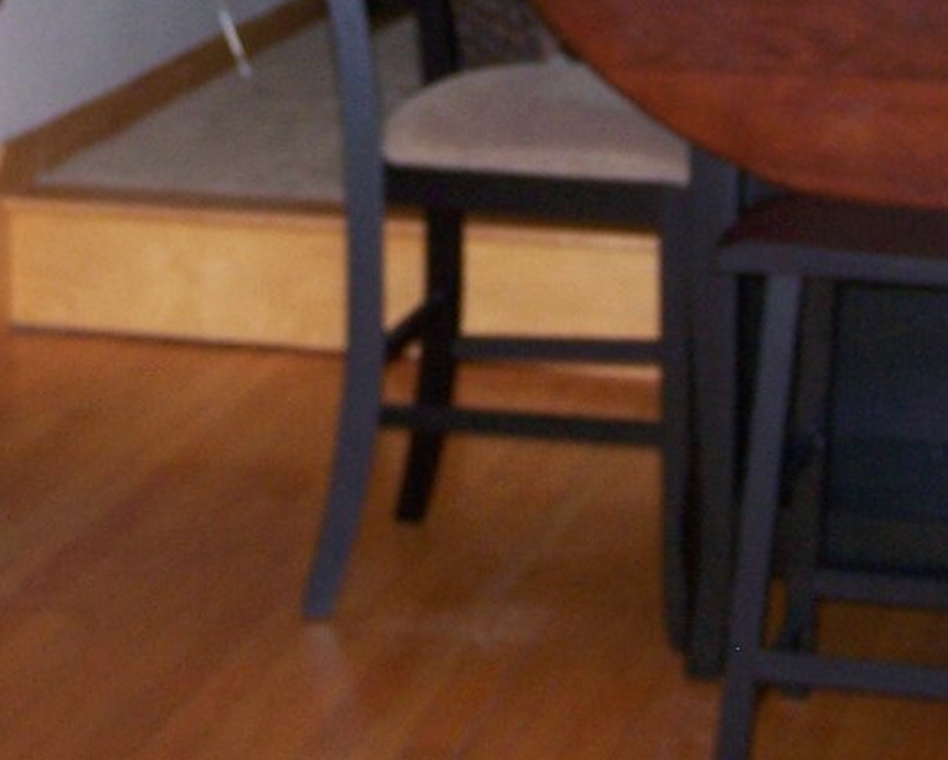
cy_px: -153
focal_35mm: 115
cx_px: 386
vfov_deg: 13.1
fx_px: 3229
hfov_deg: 16.7
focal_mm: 6.3
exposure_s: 1/60
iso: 140
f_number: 2.8
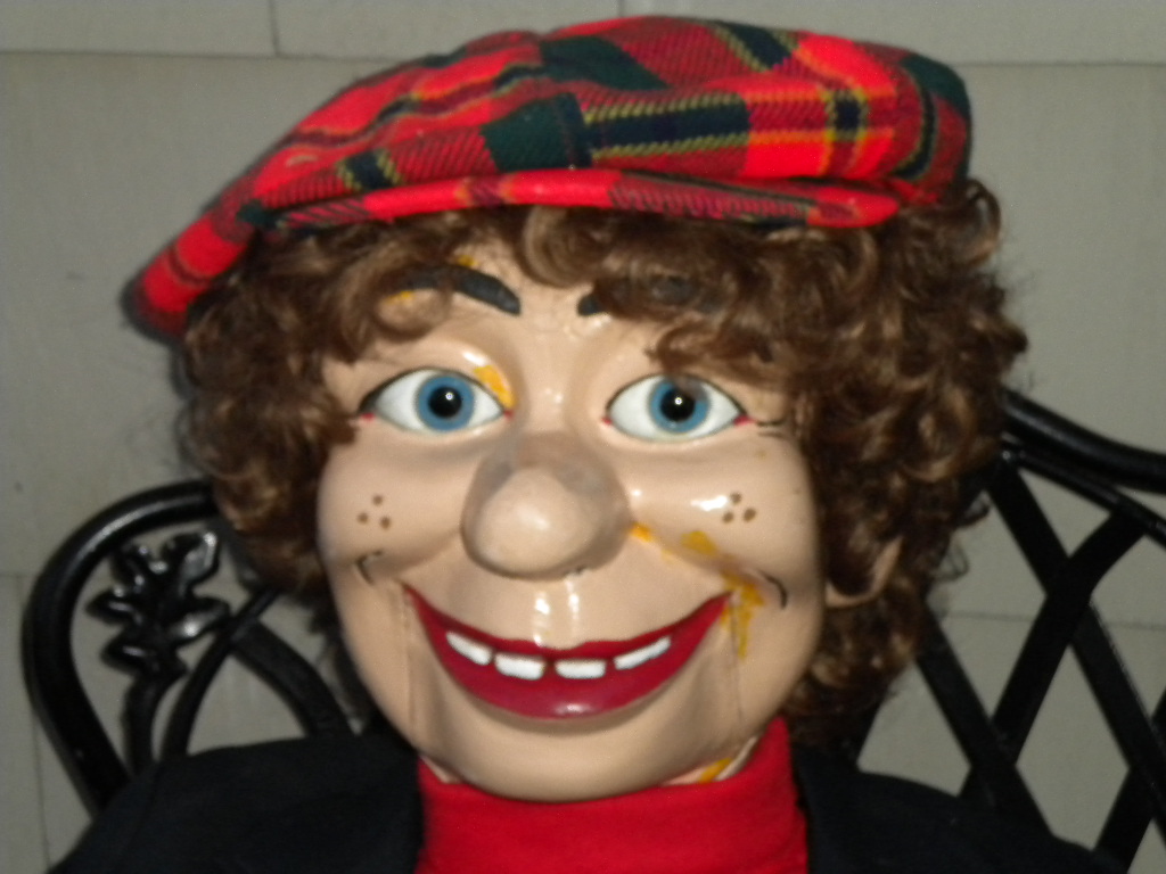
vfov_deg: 14.1
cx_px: 583
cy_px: 437
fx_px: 3537
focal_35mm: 105
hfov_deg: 18.7
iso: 400
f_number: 5.9
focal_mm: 18.9
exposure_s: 1/60
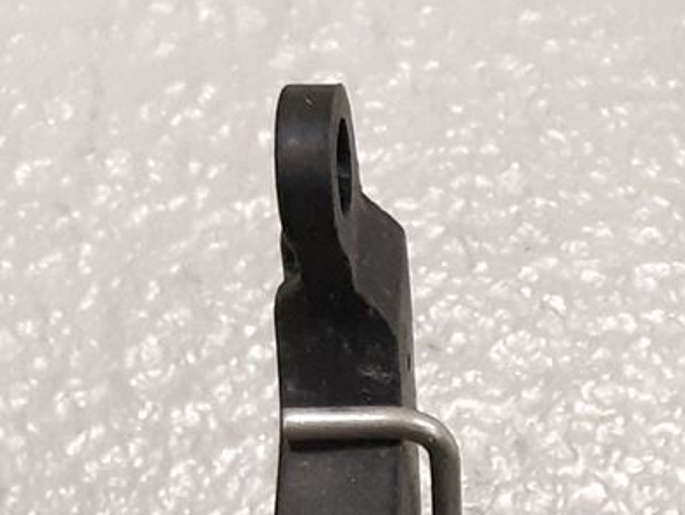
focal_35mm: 134
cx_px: 773
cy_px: 819
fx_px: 2652
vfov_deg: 10.6
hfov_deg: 14.3
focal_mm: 3.93
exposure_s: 1/50
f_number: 1.7
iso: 320
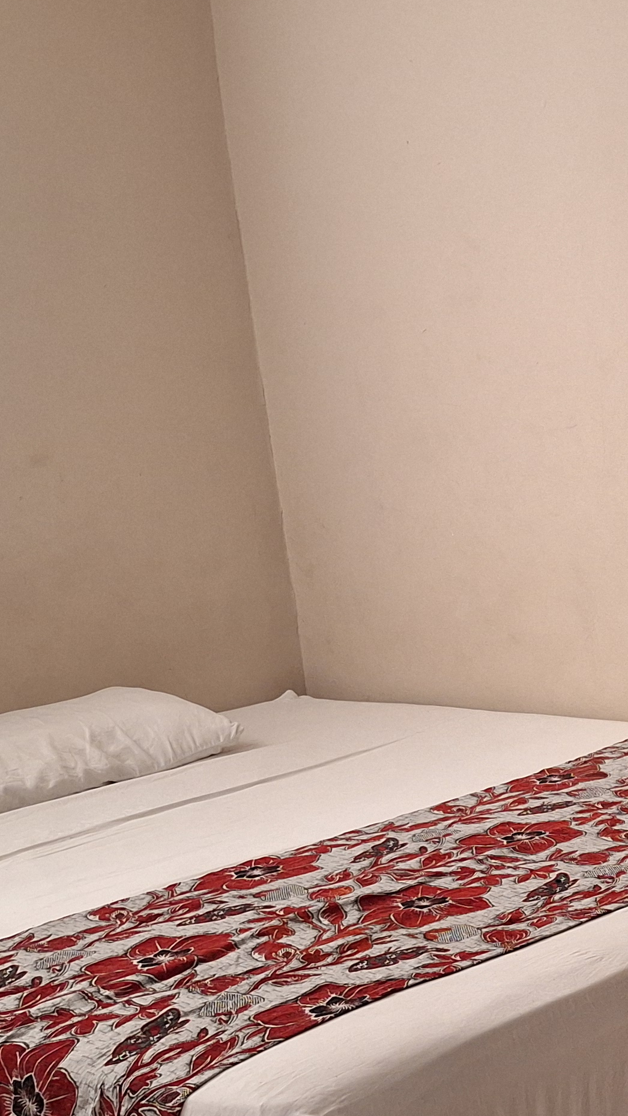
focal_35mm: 55
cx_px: 908
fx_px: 1628
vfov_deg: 37.7
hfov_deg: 19.4
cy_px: 679
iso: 250
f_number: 1.8
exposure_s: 1/30
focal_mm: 5.54
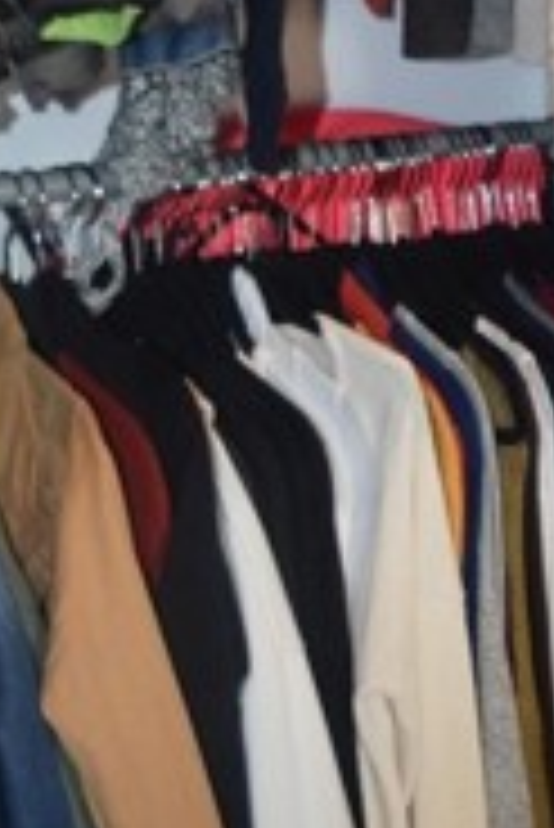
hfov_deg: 14.2
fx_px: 2166
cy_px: 122
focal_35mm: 94
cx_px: 628
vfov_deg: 21.3
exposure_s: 1/60
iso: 1400
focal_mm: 18
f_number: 3.5
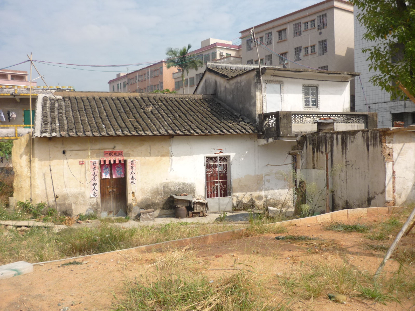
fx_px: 396
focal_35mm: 33
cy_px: 156
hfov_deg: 55.4
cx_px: 208
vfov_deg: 42.9
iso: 100
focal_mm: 5.5
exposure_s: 1/200
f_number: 8
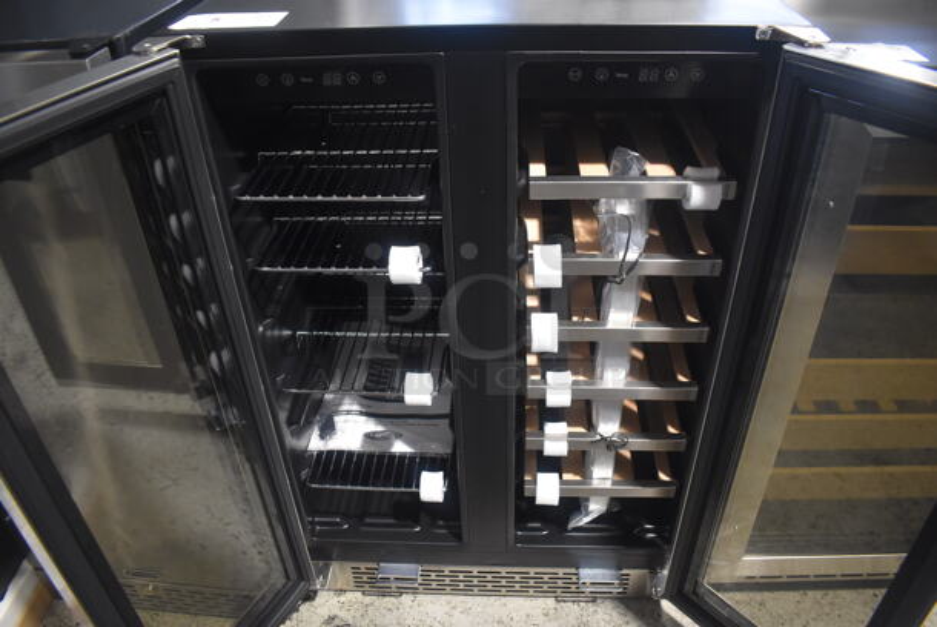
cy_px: 314
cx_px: 468
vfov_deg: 48.0
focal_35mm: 27
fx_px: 703
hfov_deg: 67.3
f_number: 3.5
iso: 2000
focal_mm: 18
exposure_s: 1/30
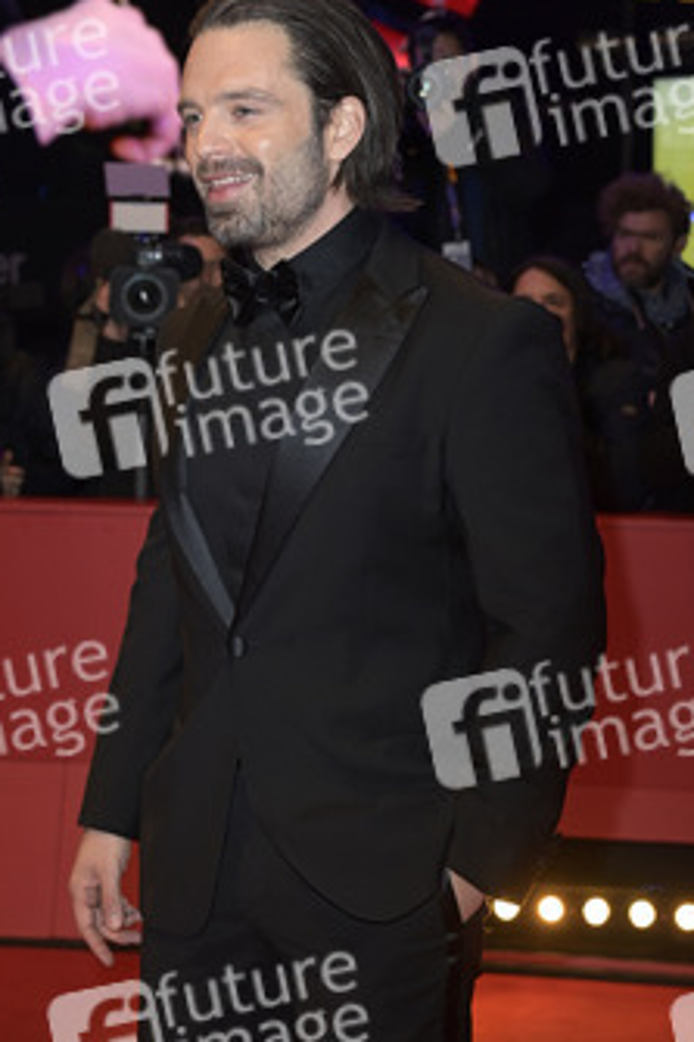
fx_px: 2142
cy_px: 560
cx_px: 299
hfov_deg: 18.4
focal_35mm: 74
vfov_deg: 27.3
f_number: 5.6
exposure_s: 1/200
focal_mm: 62
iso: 800
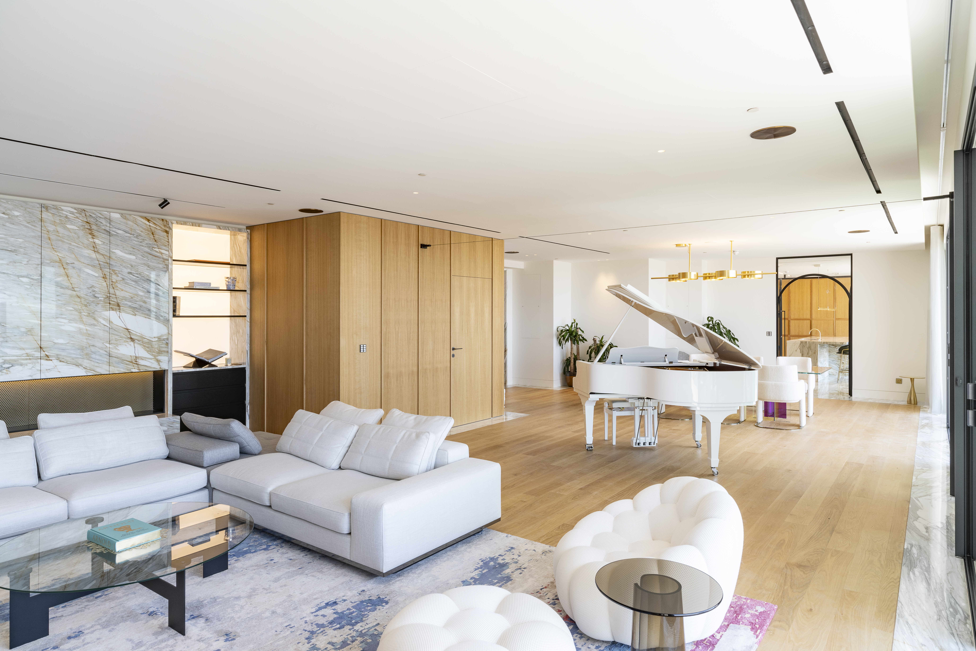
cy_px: 326
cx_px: 488
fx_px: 569
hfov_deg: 81.2
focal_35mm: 21
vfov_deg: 59.5
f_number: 16
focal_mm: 21
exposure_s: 1/13
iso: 100
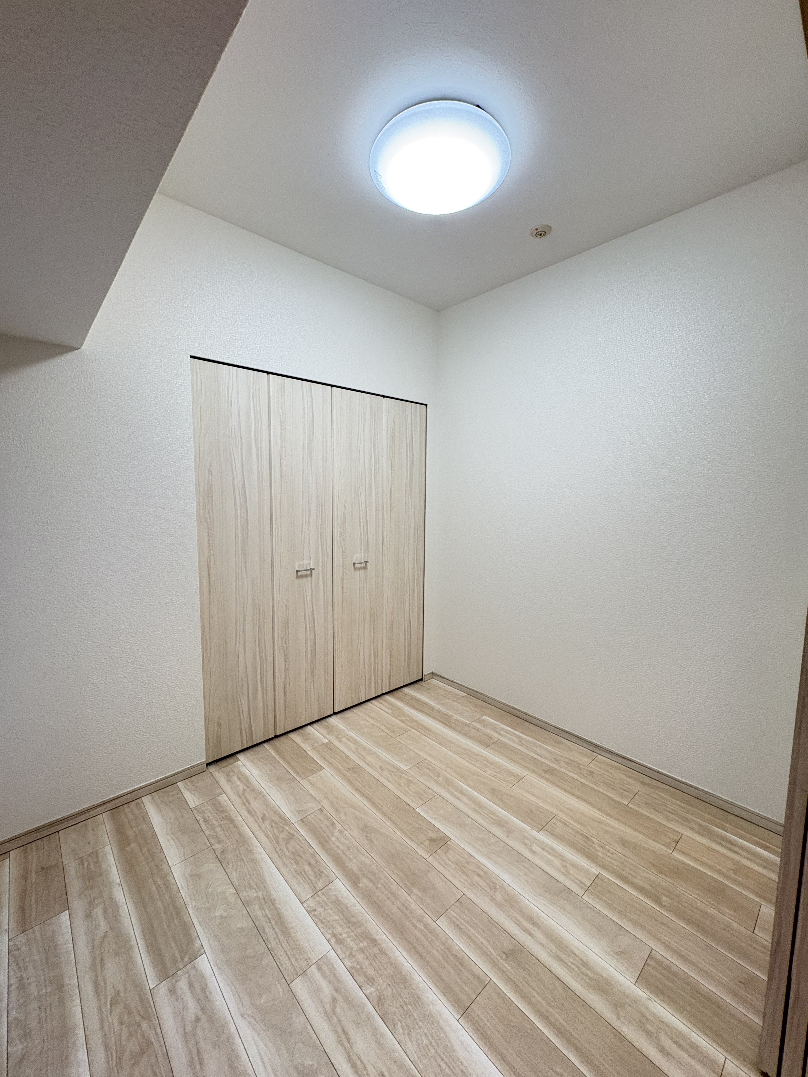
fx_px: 436
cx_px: 404
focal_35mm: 14
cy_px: 538
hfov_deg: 85.7
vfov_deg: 102.1
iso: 200
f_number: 2.2
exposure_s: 1/117
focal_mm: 2.22
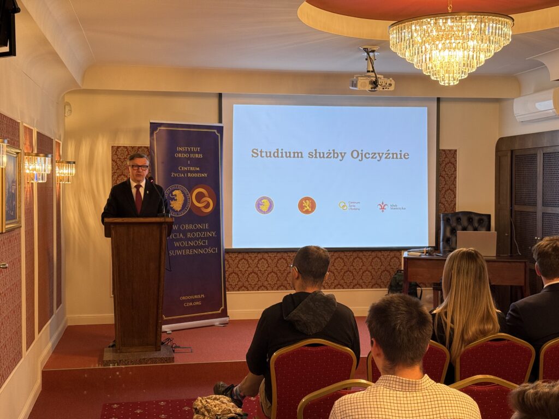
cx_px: 280
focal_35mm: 48
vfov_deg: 30.3
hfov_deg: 39.7
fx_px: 775
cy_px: 210
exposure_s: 1/50
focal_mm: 6.76
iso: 50
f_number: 1.78
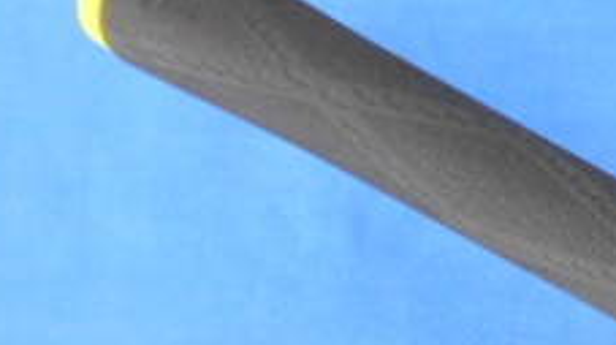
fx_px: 1305
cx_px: 787
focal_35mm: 80
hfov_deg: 23.6
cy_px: 323
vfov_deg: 14.9
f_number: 3.2
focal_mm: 4.6
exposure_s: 1/30
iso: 320
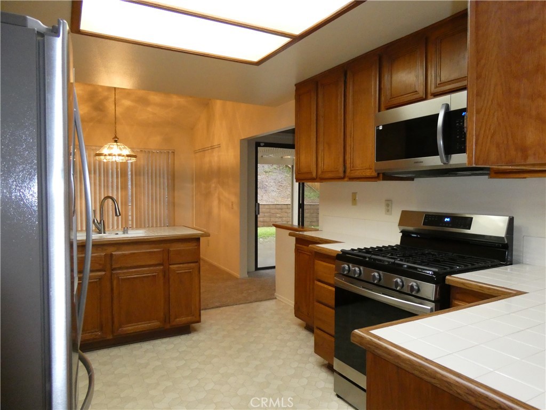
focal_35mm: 24
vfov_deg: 56.8
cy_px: 205
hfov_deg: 71.6
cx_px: 273
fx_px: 379
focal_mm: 4.3
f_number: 3.3
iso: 800
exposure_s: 1/60
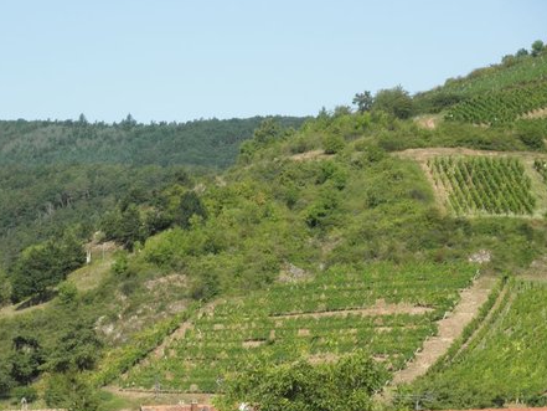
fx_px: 2324
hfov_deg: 13.4
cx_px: 210
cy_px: 231
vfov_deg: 10.1
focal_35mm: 147
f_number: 4.4
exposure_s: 1/400
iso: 64
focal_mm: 19.1
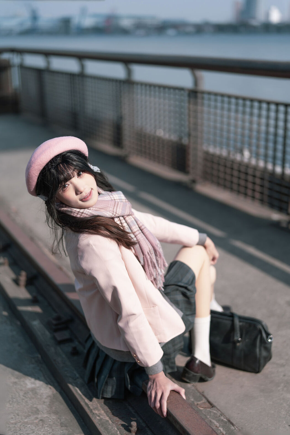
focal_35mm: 50
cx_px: 145
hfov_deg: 27.0
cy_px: 218
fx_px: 604
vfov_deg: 39.6
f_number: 1.4
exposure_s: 1/6400
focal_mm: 50
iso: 100
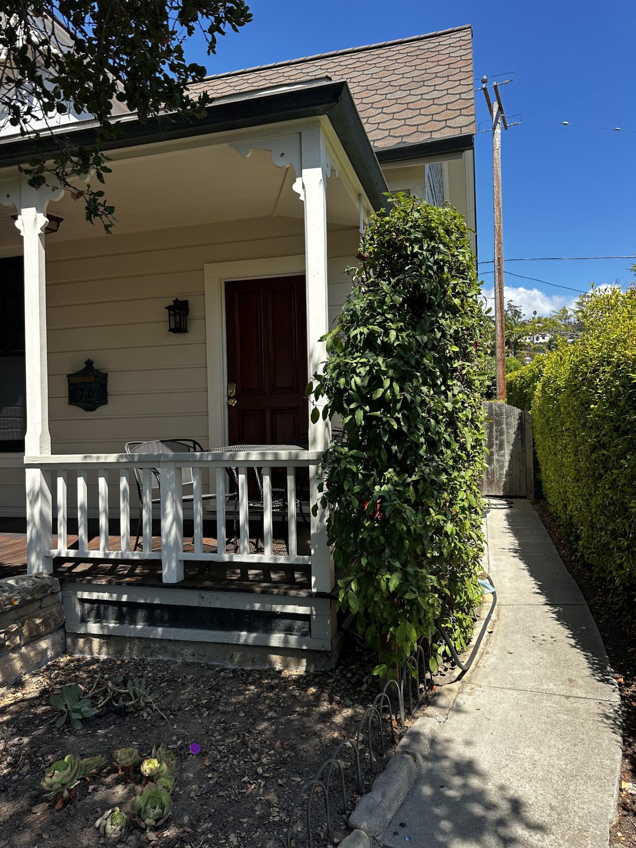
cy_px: 424
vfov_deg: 71.6
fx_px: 588
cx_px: 318
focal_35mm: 24
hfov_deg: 56.8
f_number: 1.78
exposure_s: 1/1664
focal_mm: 6.86
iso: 80
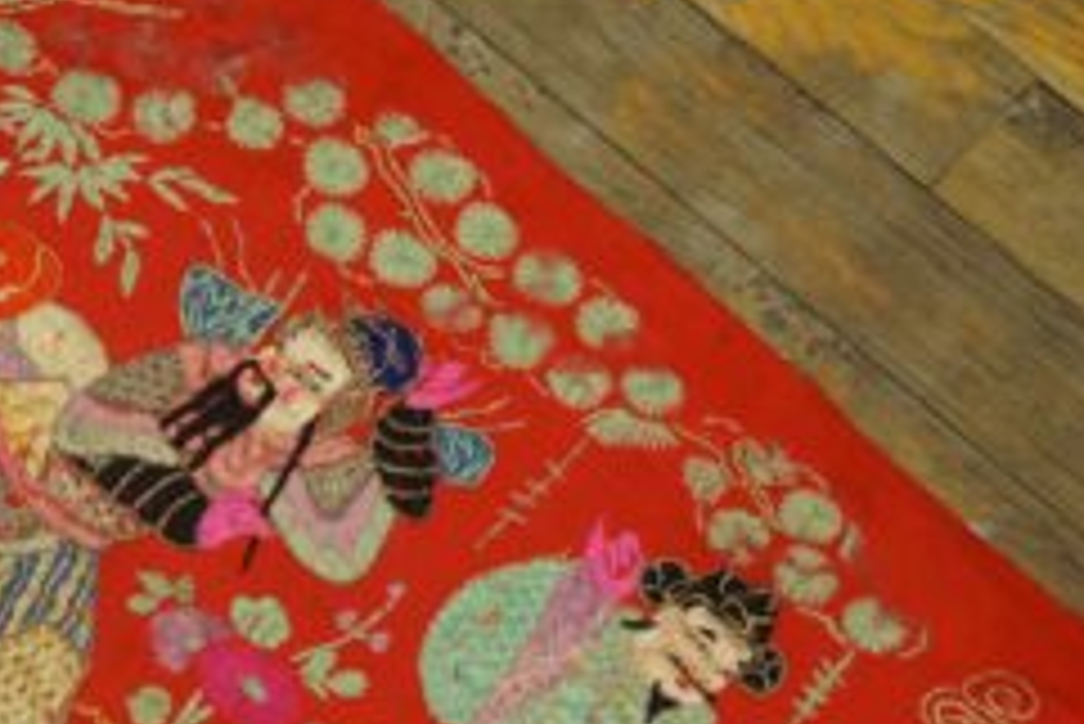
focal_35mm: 82
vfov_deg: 16.6
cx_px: 153
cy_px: 542
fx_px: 2470
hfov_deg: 24.2
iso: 500
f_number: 4
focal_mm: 22
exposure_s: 1/60
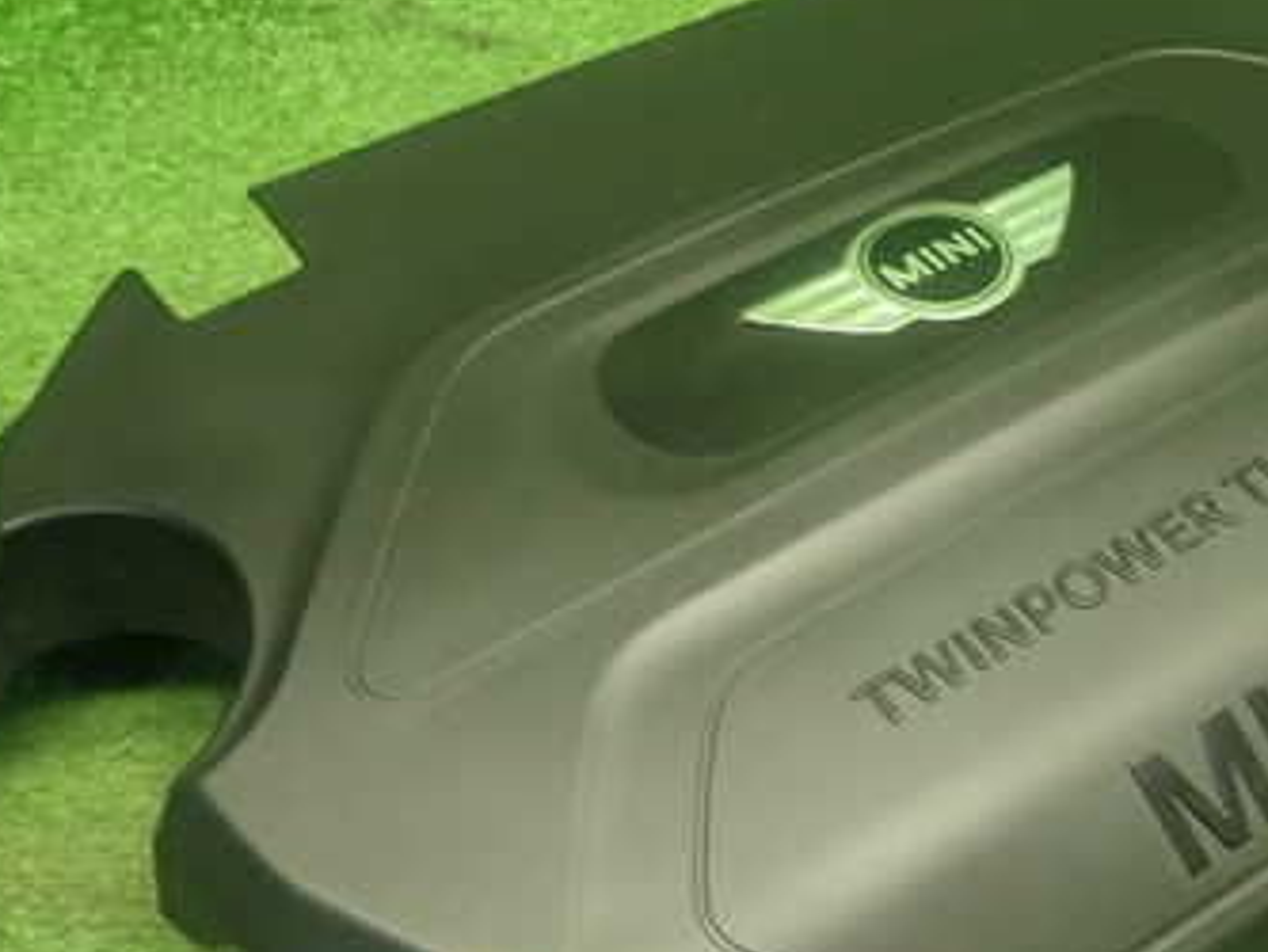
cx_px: 842
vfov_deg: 27.0
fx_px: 1979
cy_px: 583
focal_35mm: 54
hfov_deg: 35.2
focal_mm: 5.4
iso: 320
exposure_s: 1/30
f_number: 2.3
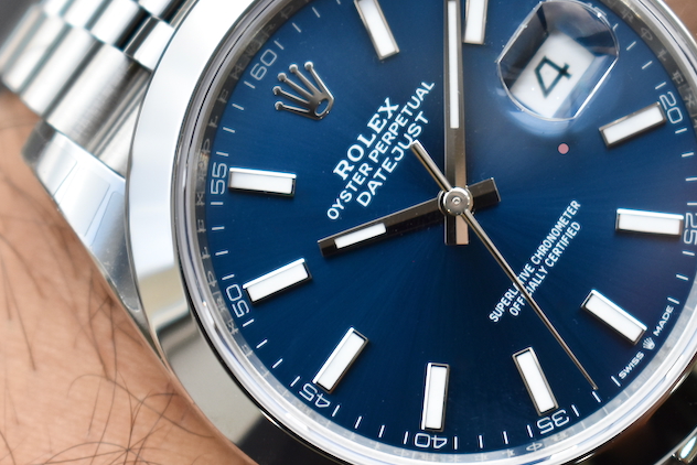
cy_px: 174
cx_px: 437
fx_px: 3060
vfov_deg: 8.7
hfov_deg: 13.0
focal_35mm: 158
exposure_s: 1/125
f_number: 5.6
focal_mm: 52
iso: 400
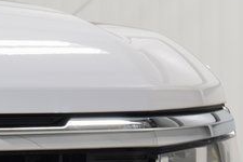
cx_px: -221
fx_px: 2308
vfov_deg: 4.0
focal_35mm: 342
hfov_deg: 5.9
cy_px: 302
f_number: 6.3
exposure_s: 1/15
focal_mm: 50
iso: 400
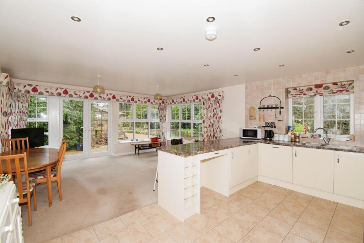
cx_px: 182
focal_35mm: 15
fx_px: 152
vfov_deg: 77.3
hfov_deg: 100.4
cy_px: 122
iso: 1000
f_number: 9
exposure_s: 1/60
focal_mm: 10
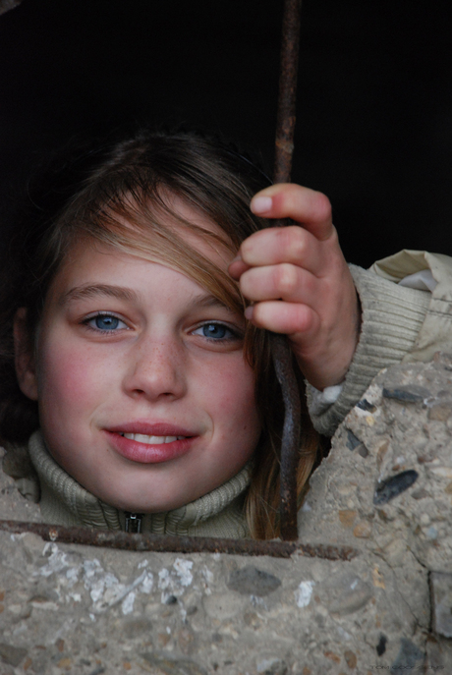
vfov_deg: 10.1
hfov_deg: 6.8
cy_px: 338
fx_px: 3802
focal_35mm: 202
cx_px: 226
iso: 1000
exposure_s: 1/60
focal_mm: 135
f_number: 5.6
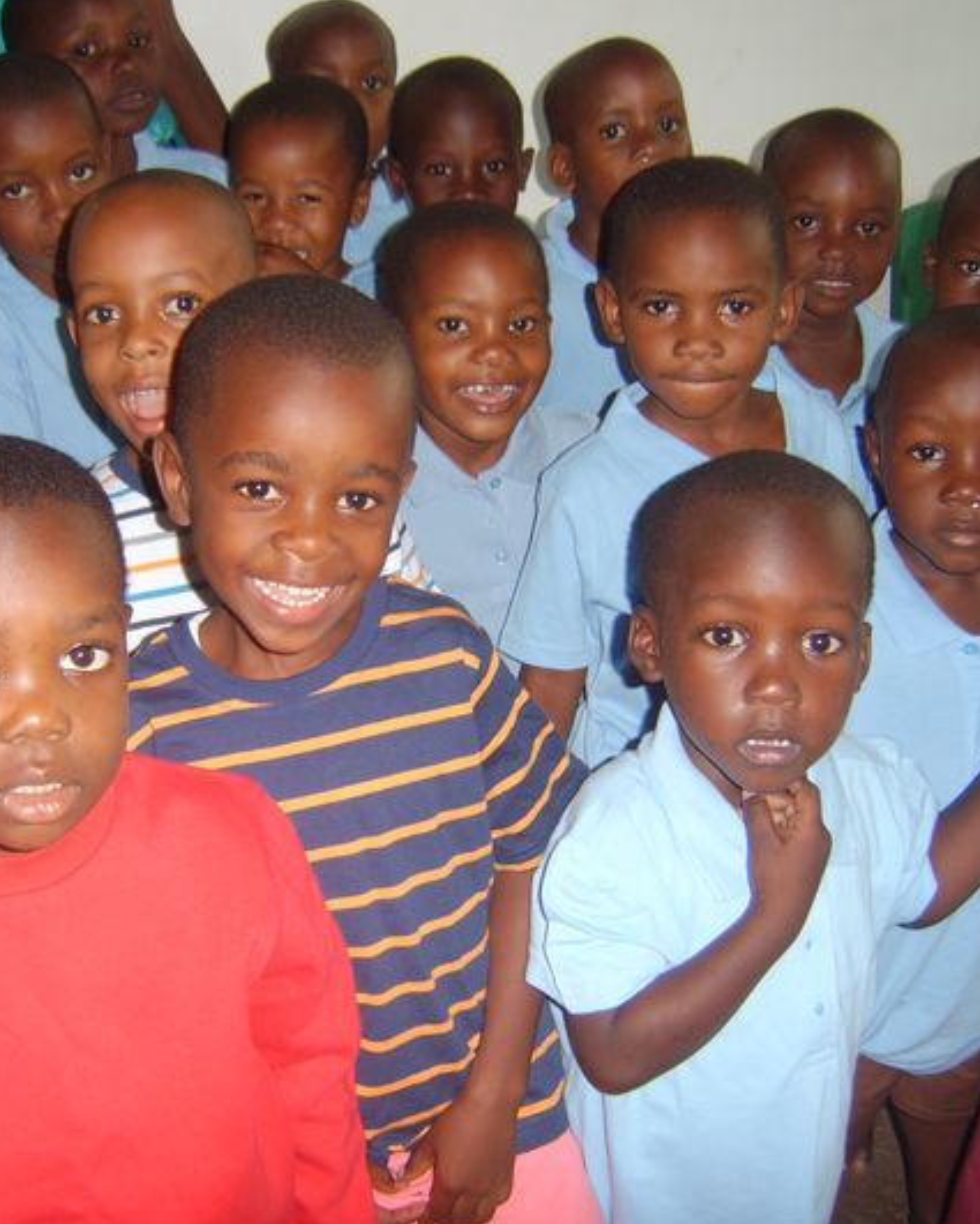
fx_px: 1486
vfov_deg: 44.8
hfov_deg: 36.2
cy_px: 615
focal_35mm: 41
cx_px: 341
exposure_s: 1/30
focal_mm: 8.13
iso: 141
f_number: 2.7
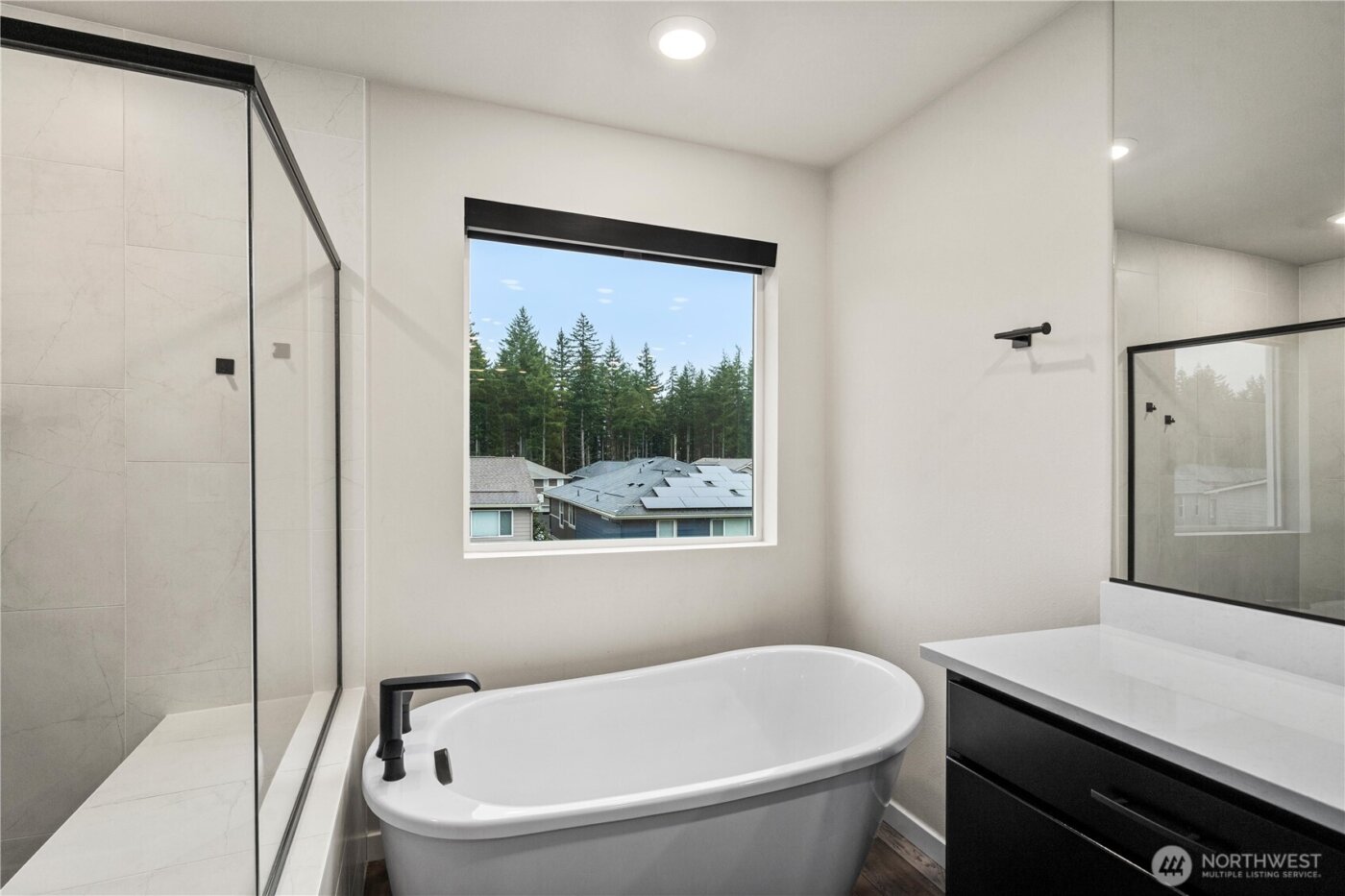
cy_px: 448
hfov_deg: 96.7
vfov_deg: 73.7
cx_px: 672
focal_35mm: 16
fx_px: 598
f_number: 8
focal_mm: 16
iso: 200
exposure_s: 1/60
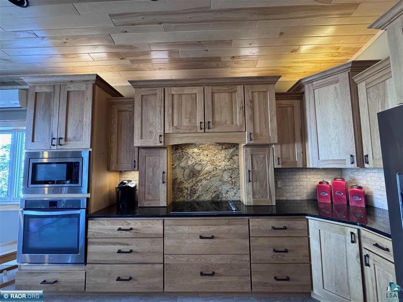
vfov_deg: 85.7
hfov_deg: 102.1
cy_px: 151
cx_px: 202
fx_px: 163
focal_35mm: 14
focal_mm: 2.22
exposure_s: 1/60
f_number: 2.2
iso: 400
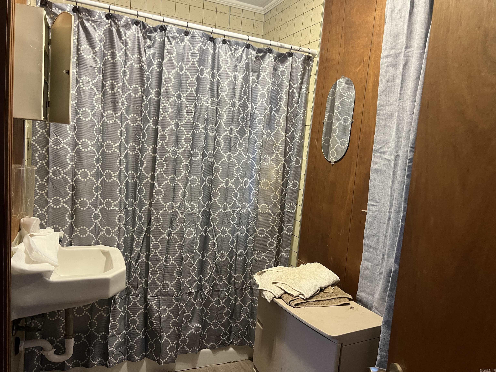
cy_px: 186
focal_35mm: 26
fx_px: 373
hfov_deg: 67.3
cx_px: 248
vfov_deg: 53.1
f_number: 1.5
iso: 250
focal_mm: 5.7
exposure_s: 1/60
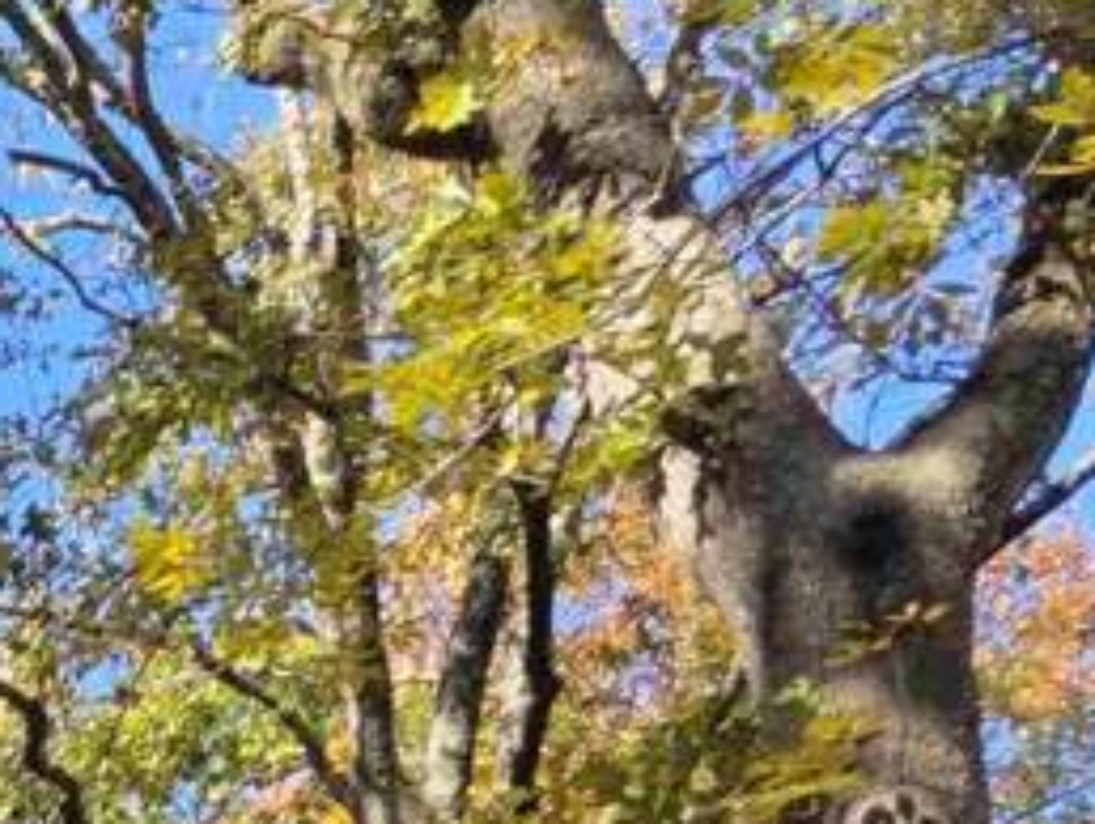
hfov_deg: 13.5
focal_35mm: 114
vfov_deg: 10.9
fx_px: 3609
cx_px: -1384
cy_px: 2009
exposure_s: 1/1904
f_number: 1.7
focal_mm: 6.3
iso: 80
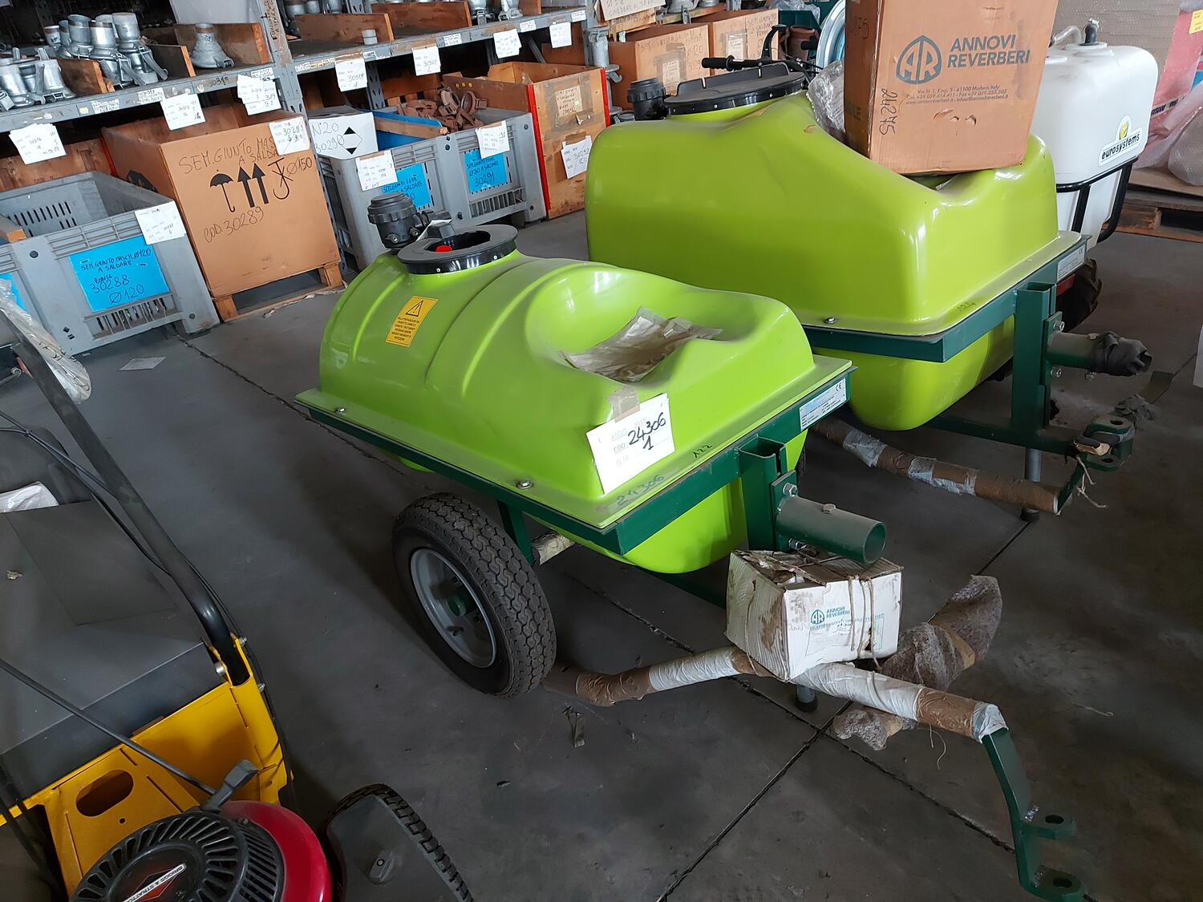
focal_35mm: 24
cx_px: 602
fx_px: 834
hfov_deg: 71.6
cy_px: 451
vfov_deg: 56.8
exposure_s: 1/33
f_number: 1.8
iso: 320
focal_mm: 5.23
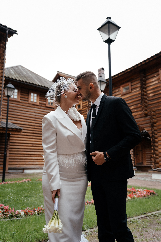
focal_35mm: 31
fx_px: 208
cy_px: 121
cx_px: 80
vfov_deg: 60.3
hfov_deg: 42.3
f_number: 3.2
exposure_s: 1/1250
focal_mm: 31
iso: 800
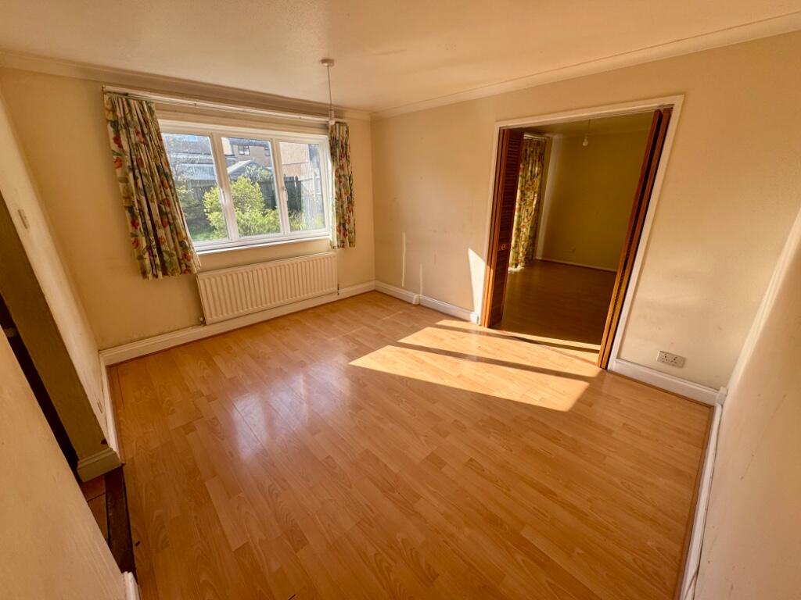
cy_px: 300
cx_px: 400
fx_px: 324
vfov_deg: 85.7
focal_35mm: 14
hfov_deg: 102.1
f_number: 2.2
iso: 40
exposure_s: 1/340
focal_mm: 2.22
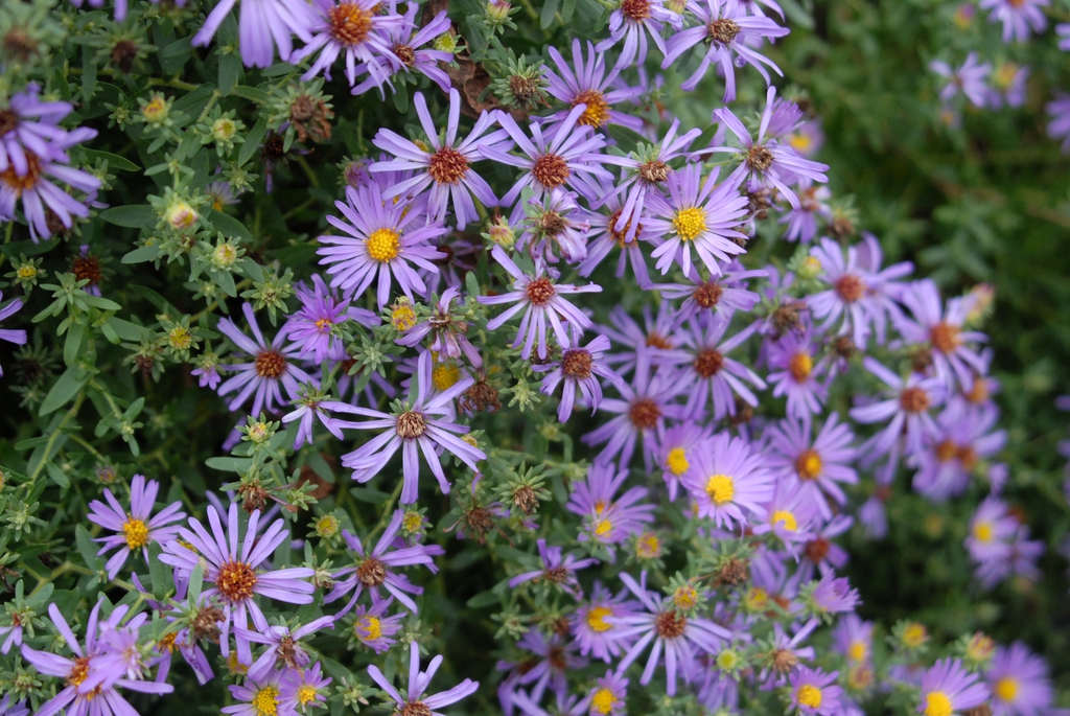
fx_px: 2231
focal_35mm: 75
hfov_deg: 27.0
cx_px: 535
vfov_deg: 18.2
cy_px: 358
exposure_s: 1/60
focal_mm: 50
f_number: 4.2
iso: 400
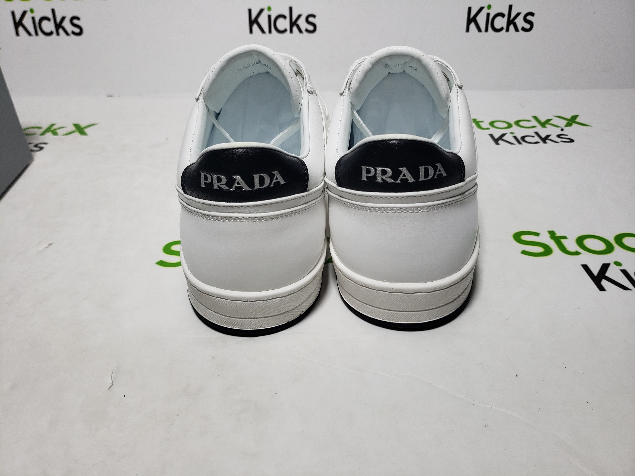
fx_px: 477
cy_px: 238
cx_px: 318
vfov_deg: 53.1
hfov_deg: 67.3
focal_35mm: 26
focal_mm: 4.3
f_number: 1.5
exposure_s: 1/544
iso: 50
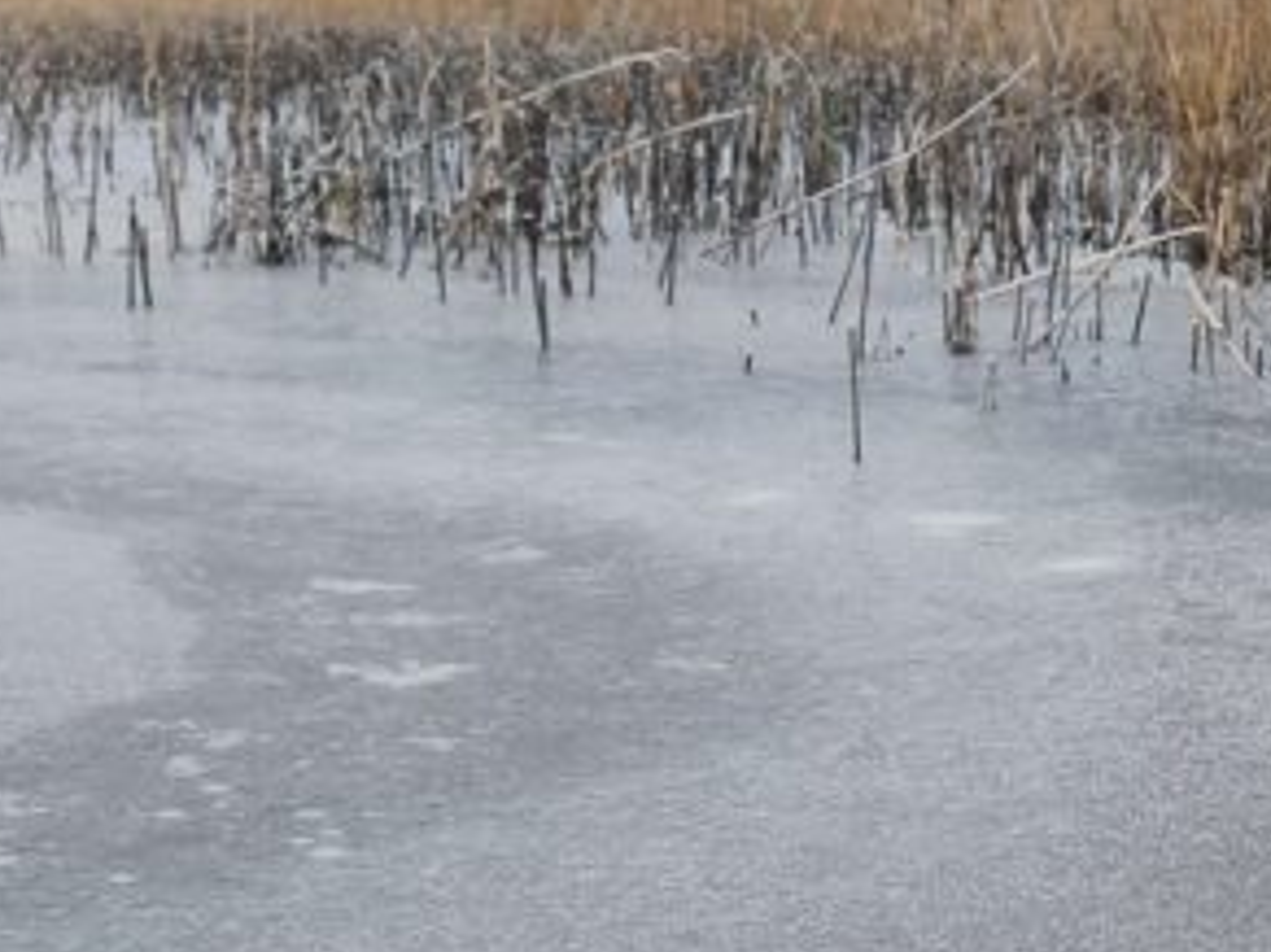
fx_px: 2973
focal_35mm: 81
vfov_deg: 18.1
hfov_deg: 22.2
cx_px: 1537
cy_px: 725
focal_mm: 6.18
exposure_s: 1/222
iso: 50
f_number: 1.65
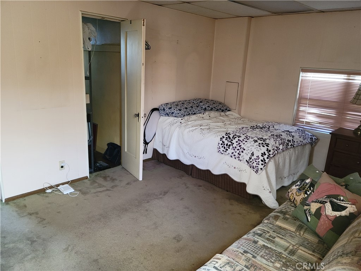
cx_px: 180
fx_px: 292
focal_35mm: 28
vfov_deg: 49.7
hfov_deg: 63.4
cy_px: 136
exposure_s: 1/40
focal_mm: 5.9
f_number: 2
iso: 640
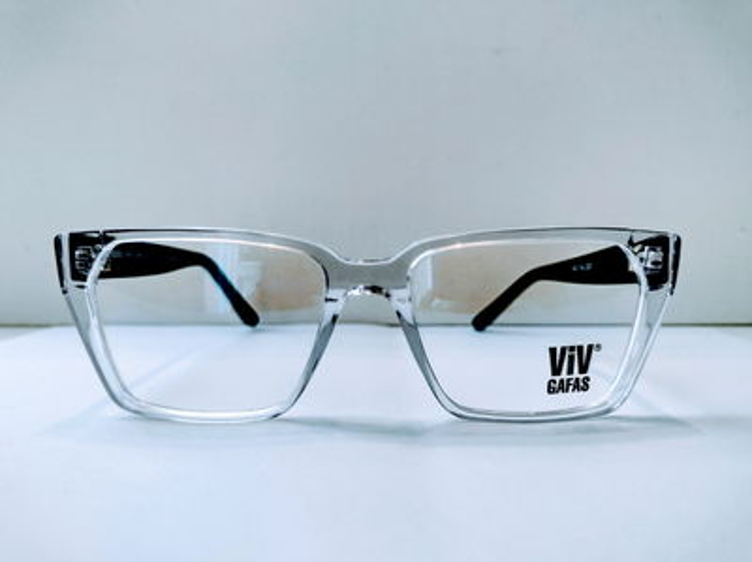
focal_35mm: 27
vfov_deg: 51.3
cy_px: 281
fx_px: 586
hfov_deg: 65.4
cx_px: 376
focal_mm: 4.71
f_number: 1.7
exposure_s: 1/275
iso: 100
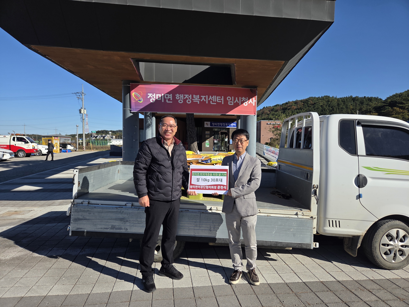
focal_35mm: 23
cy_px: 154
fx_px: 272
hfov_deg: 73.9
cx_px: 204
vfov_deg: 58.9
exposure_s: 1/5545
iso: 80
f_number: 1.8
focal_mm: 5.4
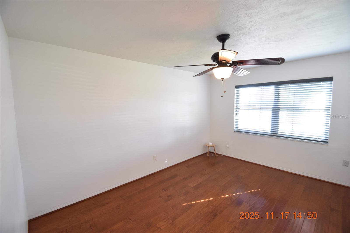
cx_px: 175
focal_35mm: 15
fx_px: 146
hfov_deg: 100.4
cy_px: 116
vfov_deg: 77.3
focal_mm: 10
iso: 800
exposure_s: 1/20
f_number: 3.5
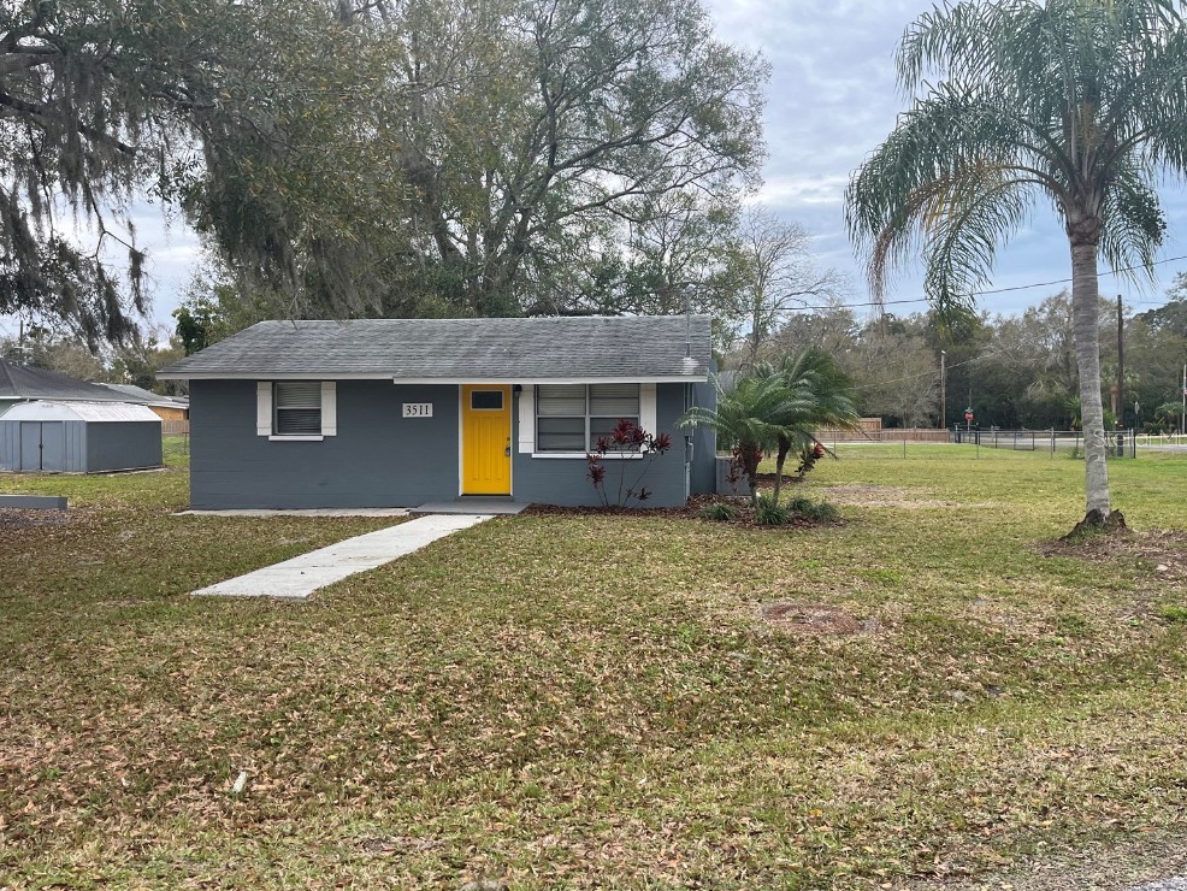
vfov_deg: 51.4
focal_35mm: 27
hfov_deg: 65.3
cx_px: 590
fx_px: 926
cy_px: 437
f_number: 1.6
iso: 50
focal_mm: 5.1
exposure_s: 1/1151
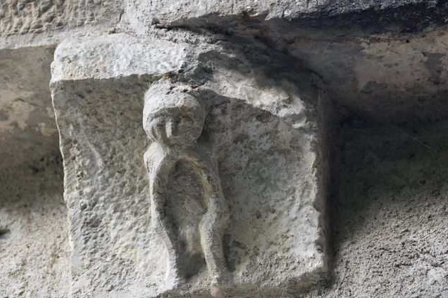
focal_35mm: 188
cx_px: 143
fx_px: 2337
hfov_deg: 10.9
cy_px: 161
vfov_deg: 7.3
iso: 560
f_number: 4.2
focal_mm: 75
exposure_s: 1/250
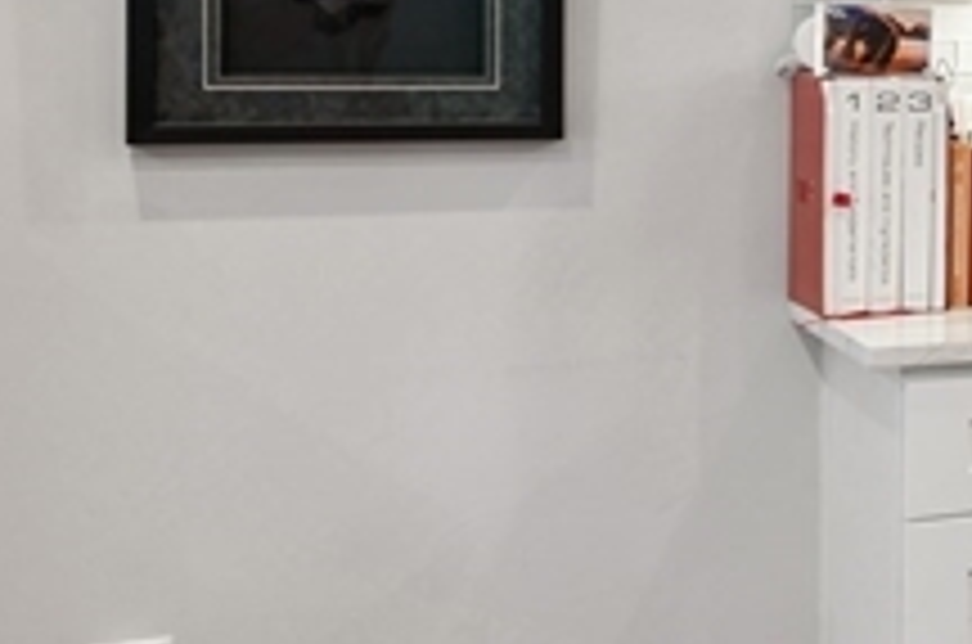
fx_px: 2047
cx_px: 2133
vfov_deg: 17.6
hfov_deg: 16.6
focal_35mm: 76
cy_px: 88
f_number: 8
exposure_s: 1/3.33
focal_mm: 16
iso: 100
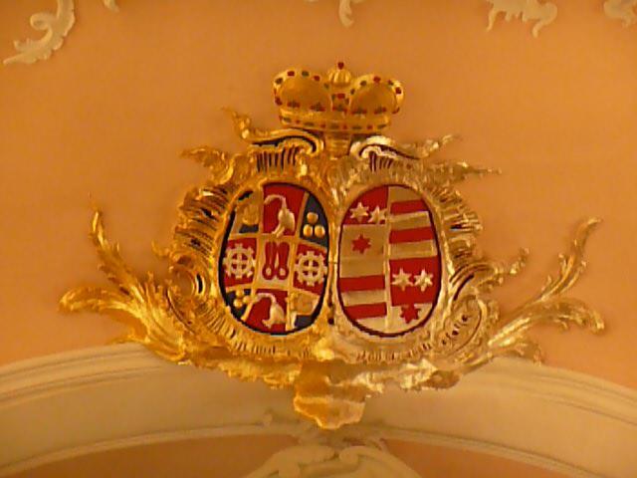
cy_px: 239
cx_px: 318
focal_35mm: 178
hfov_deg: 11.1
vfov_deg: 8.3
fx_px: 3276
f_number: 4.8
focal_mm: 30.5
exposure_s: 1/30
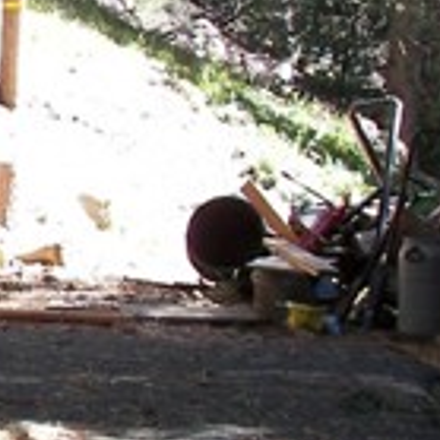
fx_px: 2114
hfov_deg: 10.8
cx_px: -472
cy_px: 336
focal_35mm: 147
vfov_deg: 11.8
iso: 50
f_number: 2.8
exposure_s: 1/80
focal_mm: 6
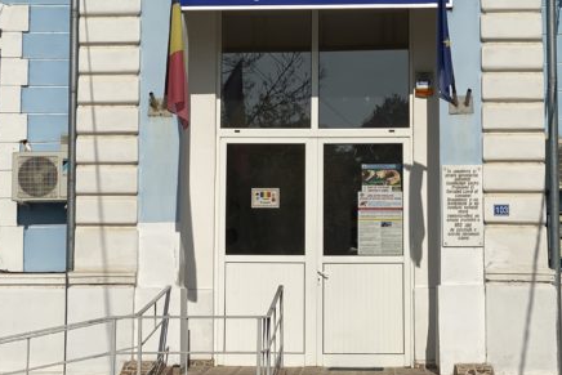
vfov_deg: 14.7
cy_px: 136
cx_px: 321
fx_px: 1452
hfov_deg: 21.9
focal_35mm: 93
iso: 25
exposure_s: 1/6849
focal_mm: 6
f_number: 2
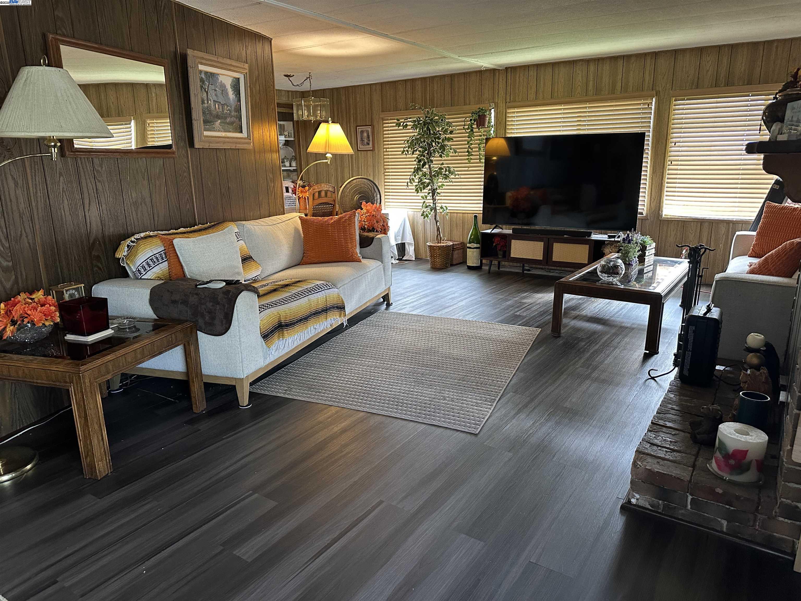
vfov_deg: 56.8
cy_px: 300
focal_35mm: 24
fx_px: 555
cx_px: 400
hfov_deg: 71.6
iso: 400
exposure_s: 1/60
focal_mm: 6.86
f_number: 1.78
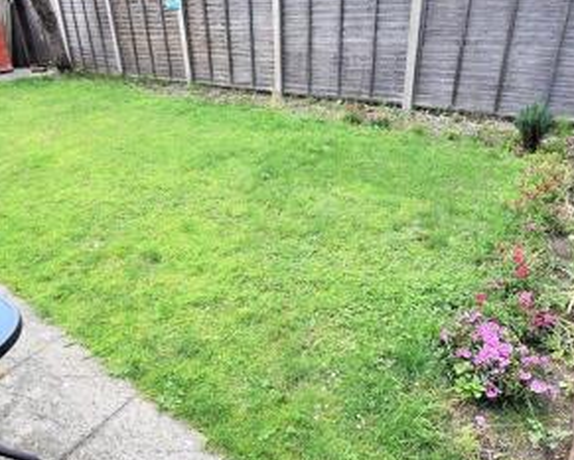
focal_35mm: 23
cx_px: 278
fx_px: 391
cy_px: 196
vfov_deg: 60.6
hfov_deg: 72.6
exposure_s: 1/40
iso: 100
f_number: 9
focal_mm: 10
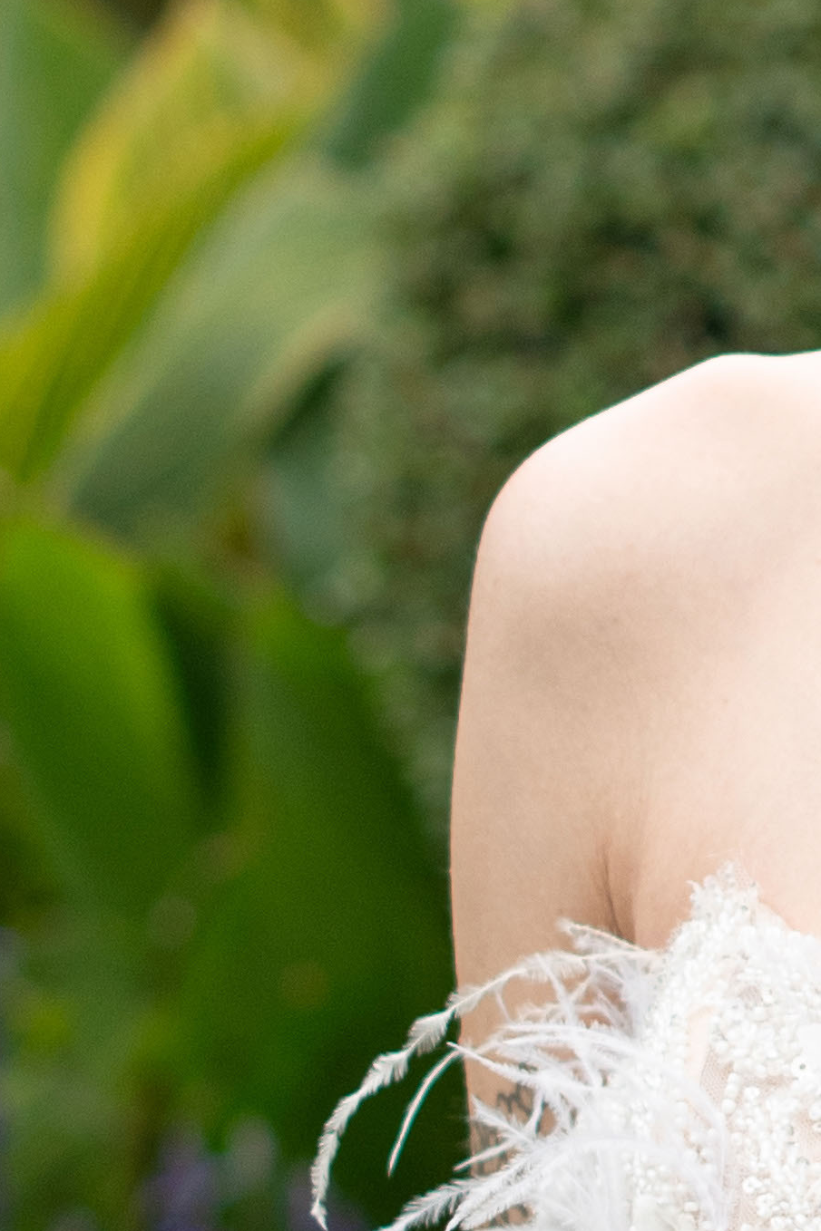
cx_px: 1678
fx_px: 10401
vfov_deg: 6.7
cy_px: 1402
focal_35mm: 304
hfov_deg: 4.5
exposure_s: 1/1000
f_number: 2.8
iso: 160
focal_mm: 50
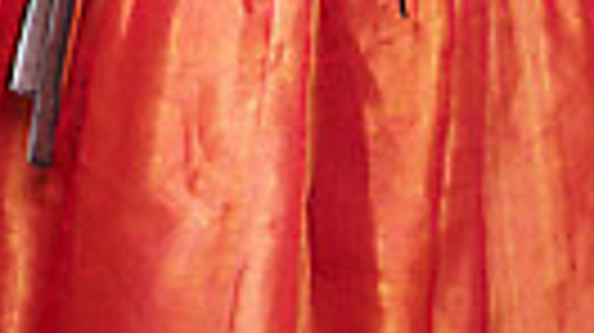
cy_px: -522
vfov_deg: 2.4
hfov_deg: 4.3
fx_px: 7853
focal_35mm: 499
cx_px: 466
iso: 100
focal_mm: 105
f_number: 11
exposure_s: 1/125
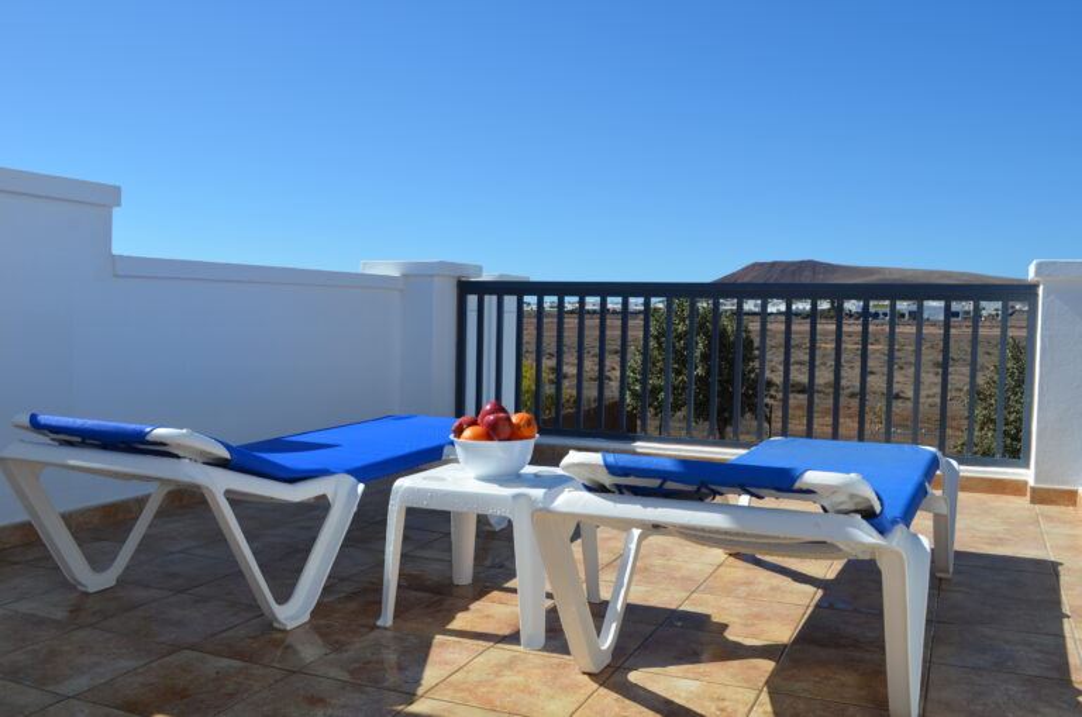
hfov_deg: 57.3
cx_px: 541
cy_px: 358
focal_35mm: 33
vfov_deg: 39.8
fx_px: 990
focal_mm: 22
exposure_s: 1/320
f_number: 9
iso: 100
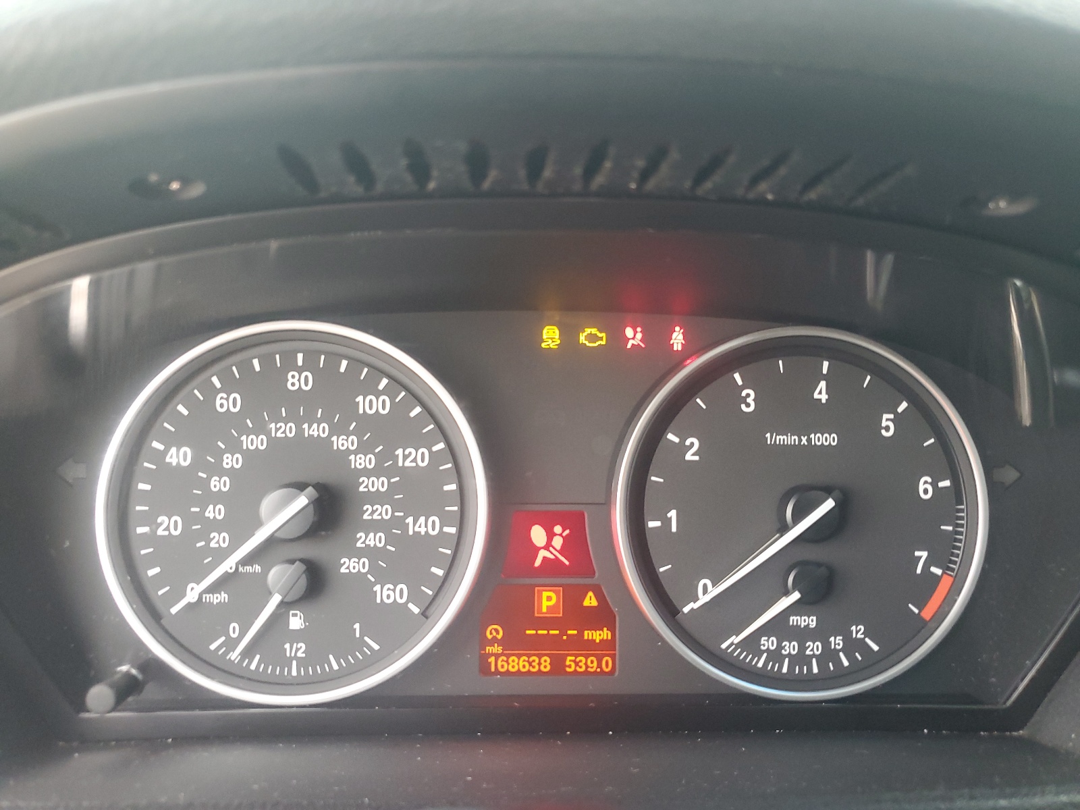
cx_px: 540
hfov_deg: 67.3
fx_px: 811
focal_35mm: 26
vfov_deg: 53.1
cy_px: 405
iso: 189
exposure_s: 1/60.2
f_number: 1.5
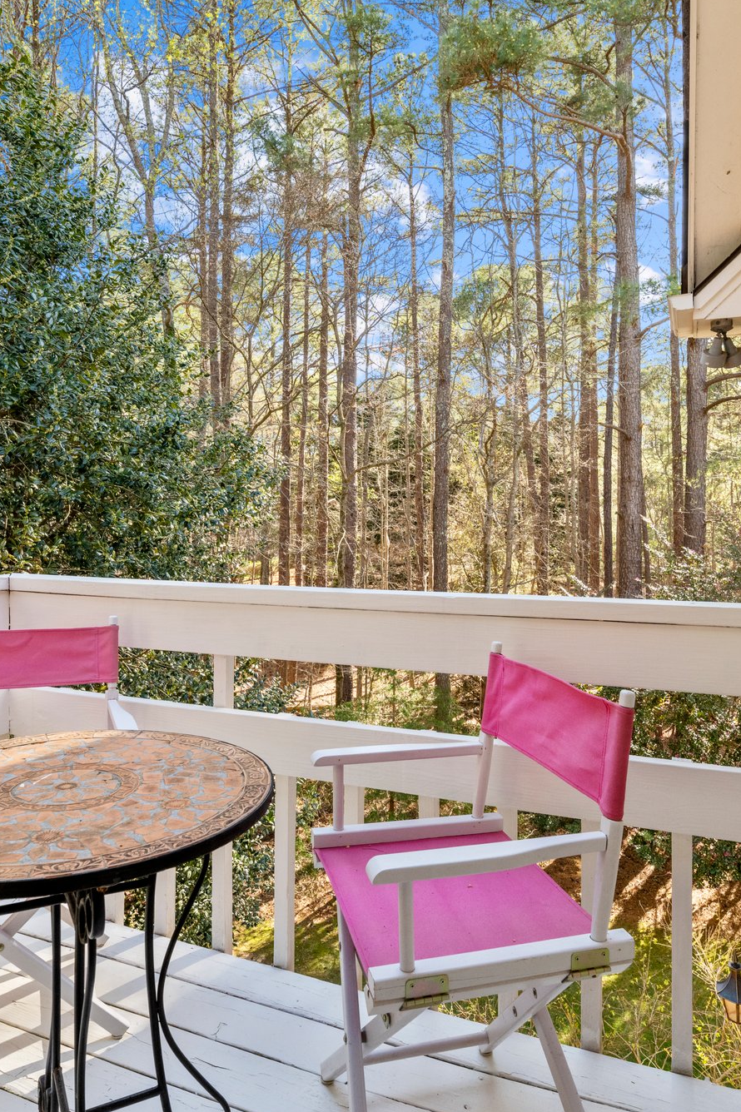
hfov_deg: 55.1
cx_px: 377
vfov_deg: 76.1
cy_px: 556
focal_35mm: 23
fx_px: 710
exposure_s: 1/100
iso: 400
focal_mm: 15
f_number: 7.1
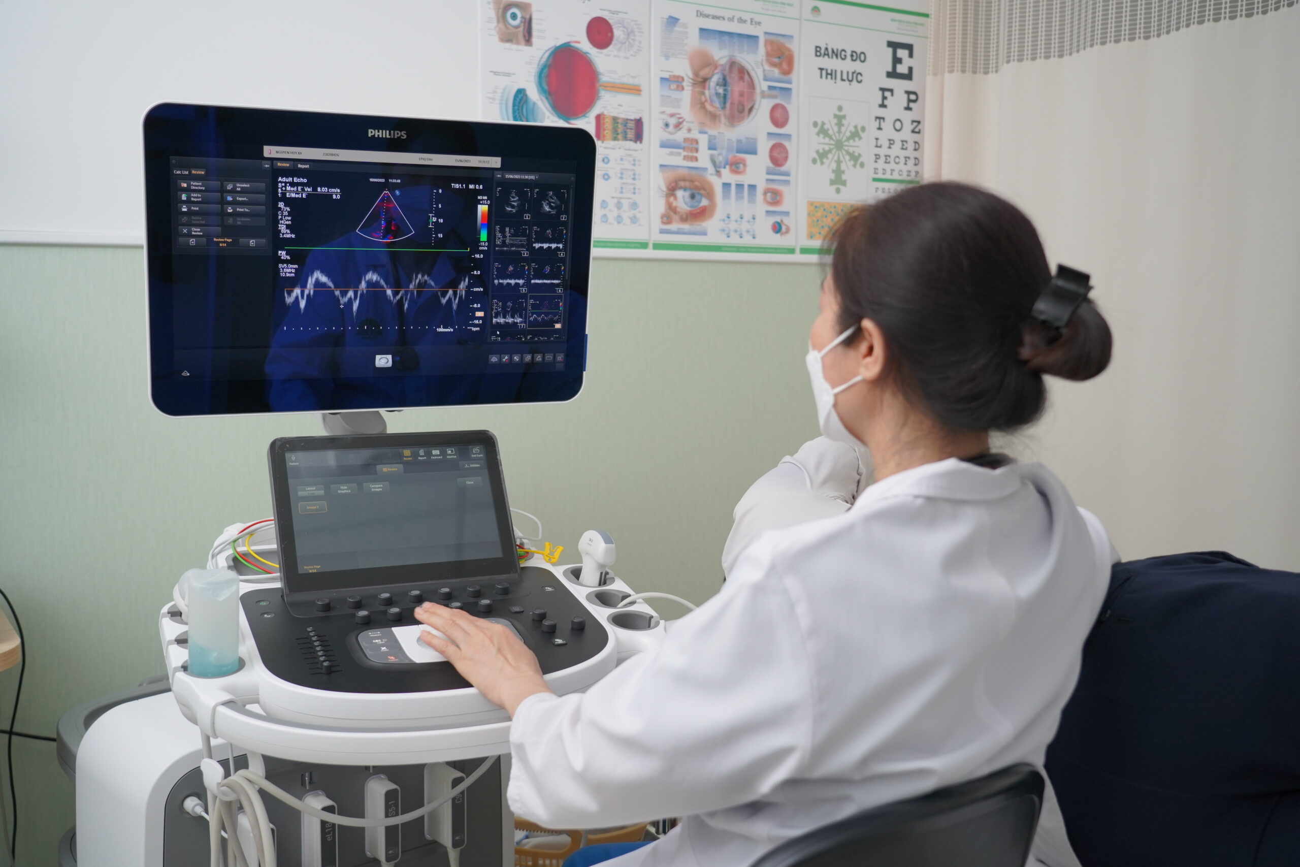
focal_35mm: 34
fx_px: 1228
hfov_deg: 55.8
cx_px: 650
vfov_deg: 38.9
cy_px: 434
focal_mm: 34
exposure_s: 1/160
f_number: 4
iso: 1250
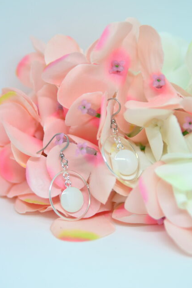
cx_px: 95
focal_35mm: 90
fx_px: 718
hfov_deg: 15.2
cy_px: 136
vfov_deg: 22.8
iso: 200
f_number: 3.2
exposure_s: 1/250
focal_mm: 55
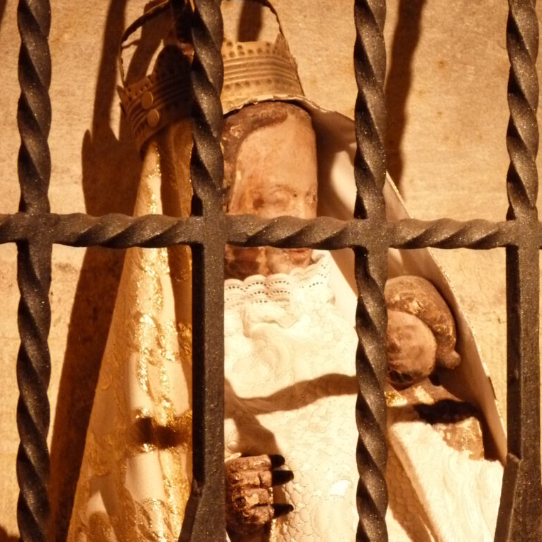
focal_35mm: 180
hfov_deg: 9.7
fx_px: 3189
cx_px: 270
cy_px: 297
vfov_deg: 9.7
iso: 800
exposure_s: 1/25
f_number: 3.7
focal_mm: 27.3
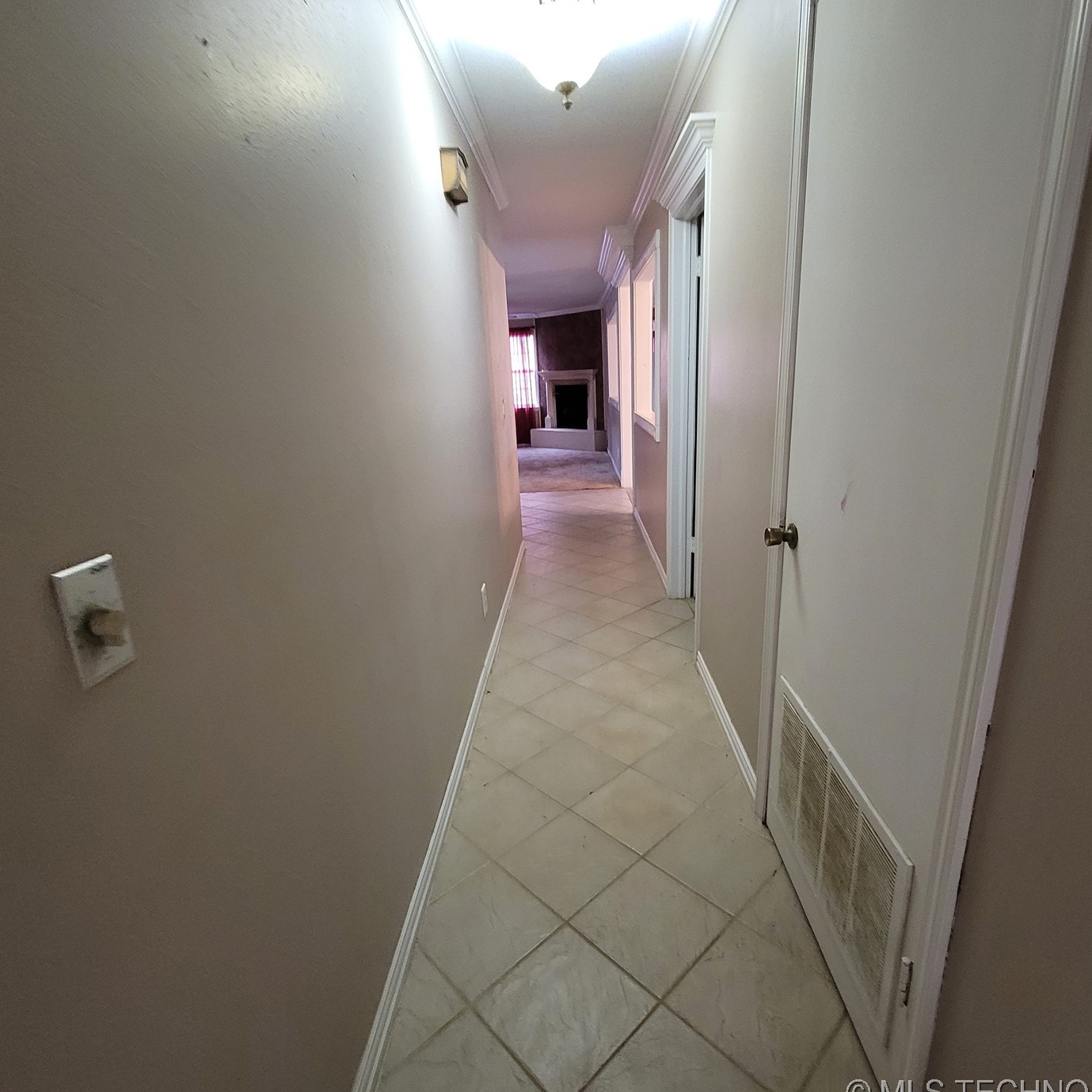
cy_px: 556
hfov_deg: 87.4
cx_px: 573
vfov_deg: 87.4
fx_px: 571
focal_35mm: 16
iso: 500
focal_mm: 2.2
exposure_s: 1/30
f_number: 2.2
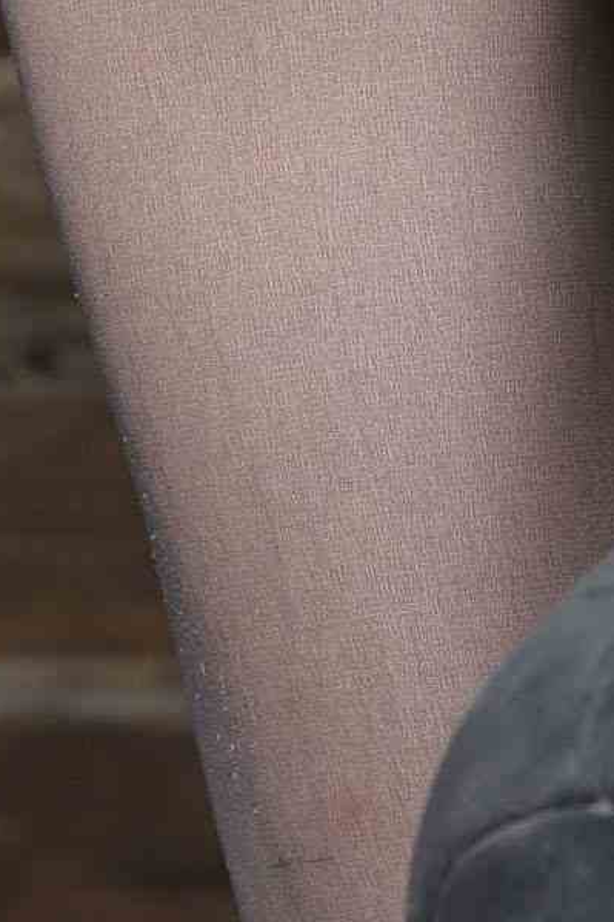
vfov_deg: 1.3
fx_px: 39341
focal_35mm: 1537
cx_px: 472
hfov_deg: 0.9
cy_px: -697
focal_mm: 200
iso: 200
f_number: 4
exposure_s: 1/250
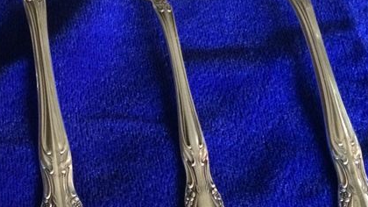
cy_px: 152
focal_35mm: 70
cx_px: 46
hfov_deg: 29.1
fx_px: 683
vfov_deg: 17.1
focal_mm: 4.12
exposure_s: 1/15
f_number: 2.2
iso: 500
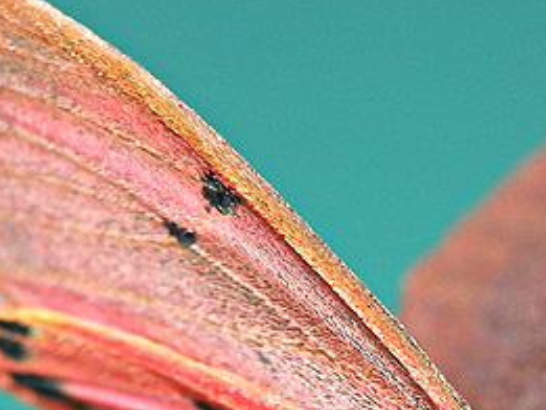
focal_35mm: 701
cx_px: 529
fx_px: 11062
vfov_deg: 2.1
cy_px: 499
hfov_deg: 2.8
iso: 50
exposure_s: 1/400
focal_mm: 39
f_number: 6.3
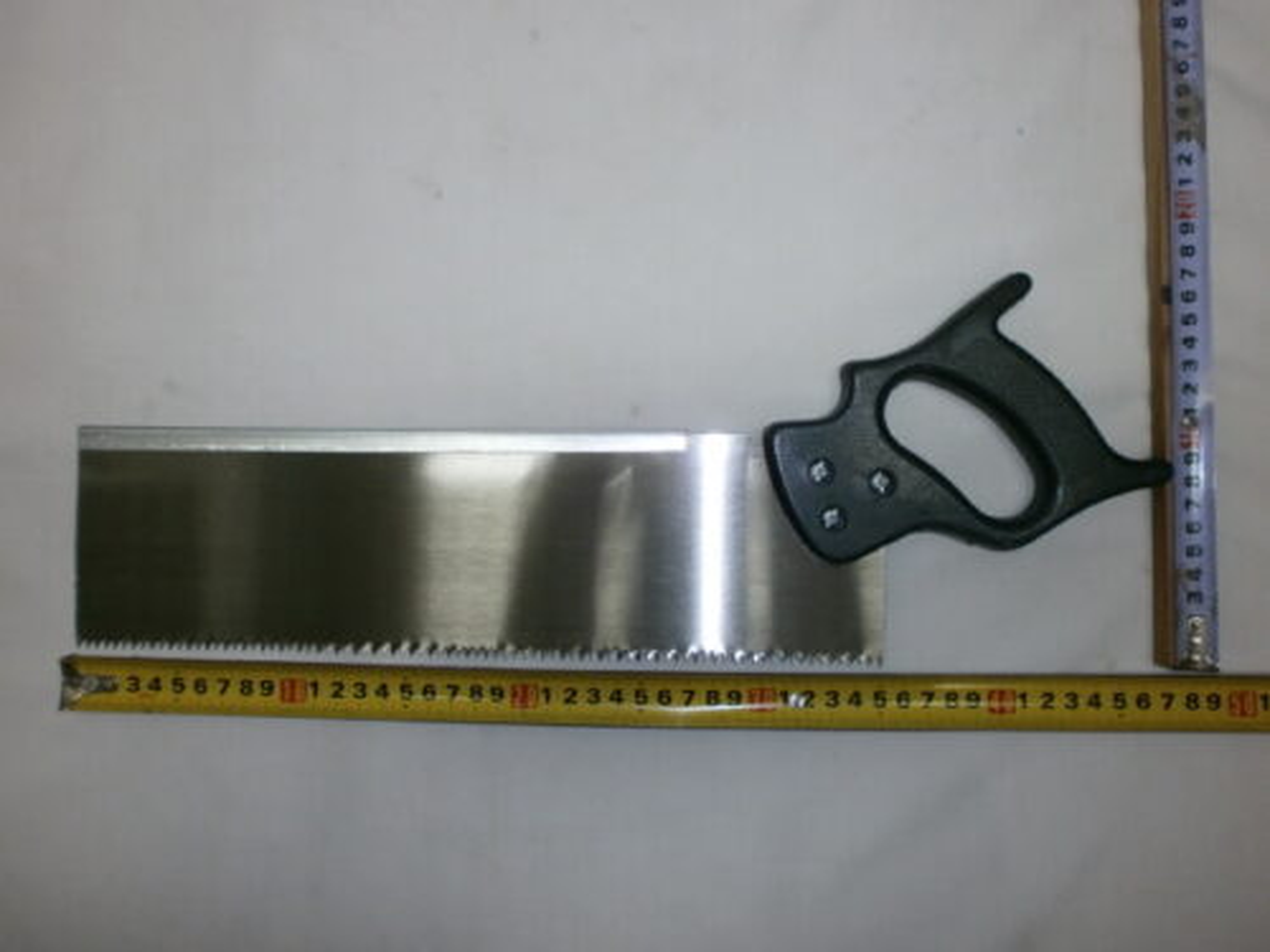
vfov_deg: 51.4
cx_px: 635
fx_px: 991
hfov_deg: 65.3
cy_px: 476
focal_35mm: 27
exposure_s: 1/30
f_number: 2.9
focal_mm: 4.8
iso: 125
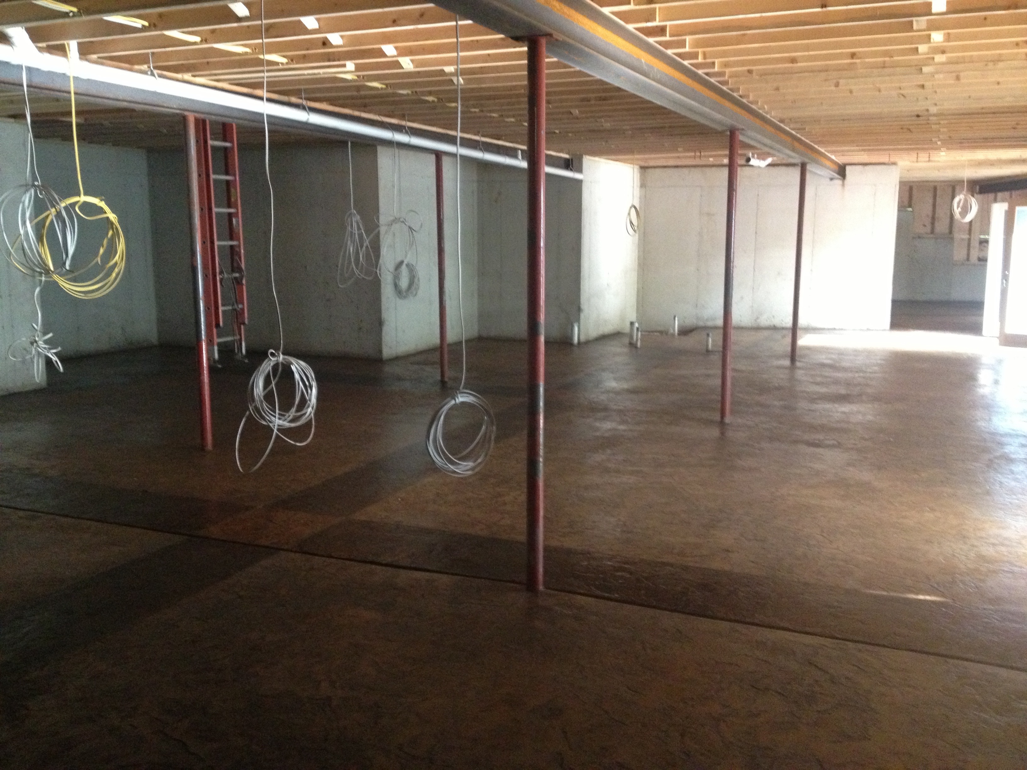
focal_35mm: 35
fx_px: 1038
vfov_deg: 40.7
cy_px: 385
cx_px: 514
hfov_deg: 52.6
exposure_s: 1/15
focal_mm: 4.28
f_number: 2.4
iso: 400
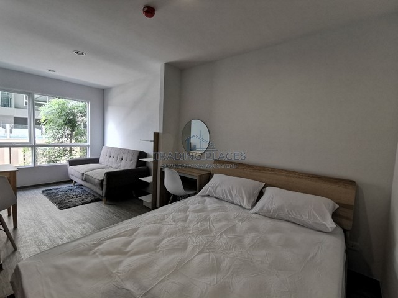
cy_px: 149
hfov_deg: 94.5
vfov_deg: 78.1
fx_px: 184
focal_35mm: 16
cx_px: 199
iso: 100
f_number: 2.2
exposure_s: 6
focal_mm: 2.35
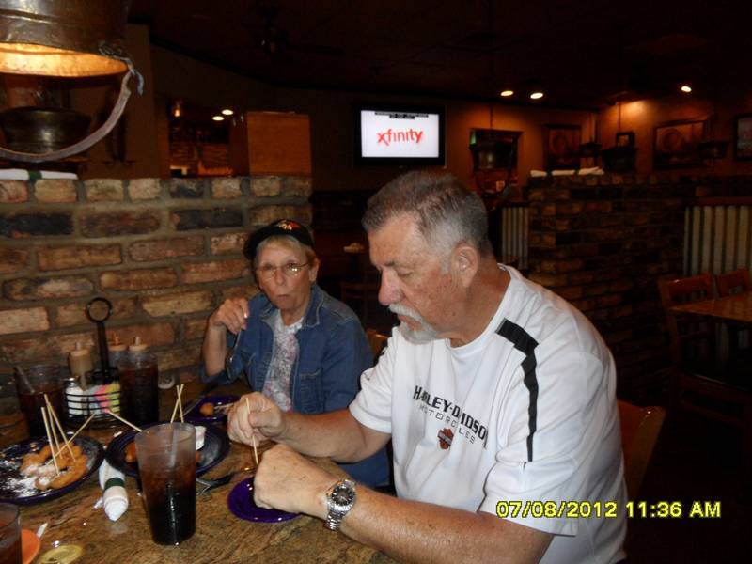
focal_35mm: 24
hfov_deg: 71.6
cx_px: 376
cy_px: 282
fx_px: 521
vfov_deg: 56.8
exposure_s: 1/30
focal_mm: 3.9
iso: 200
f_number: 3.2
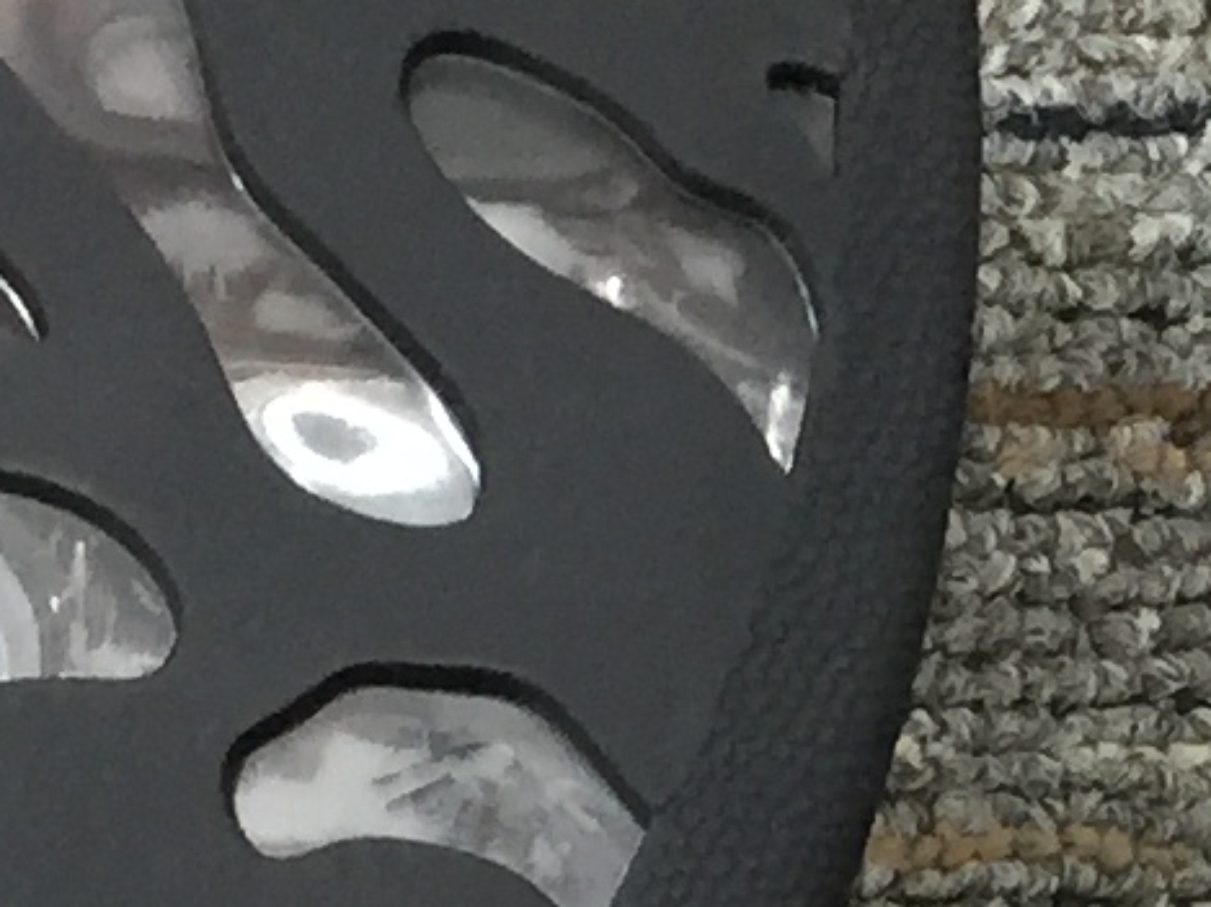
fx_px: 7061
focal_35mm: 202
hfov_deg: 9.5
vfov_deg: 7.2
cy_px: 1574
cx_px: 1826
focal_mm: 4.15
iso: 100
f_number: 2.2
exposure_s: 1/17
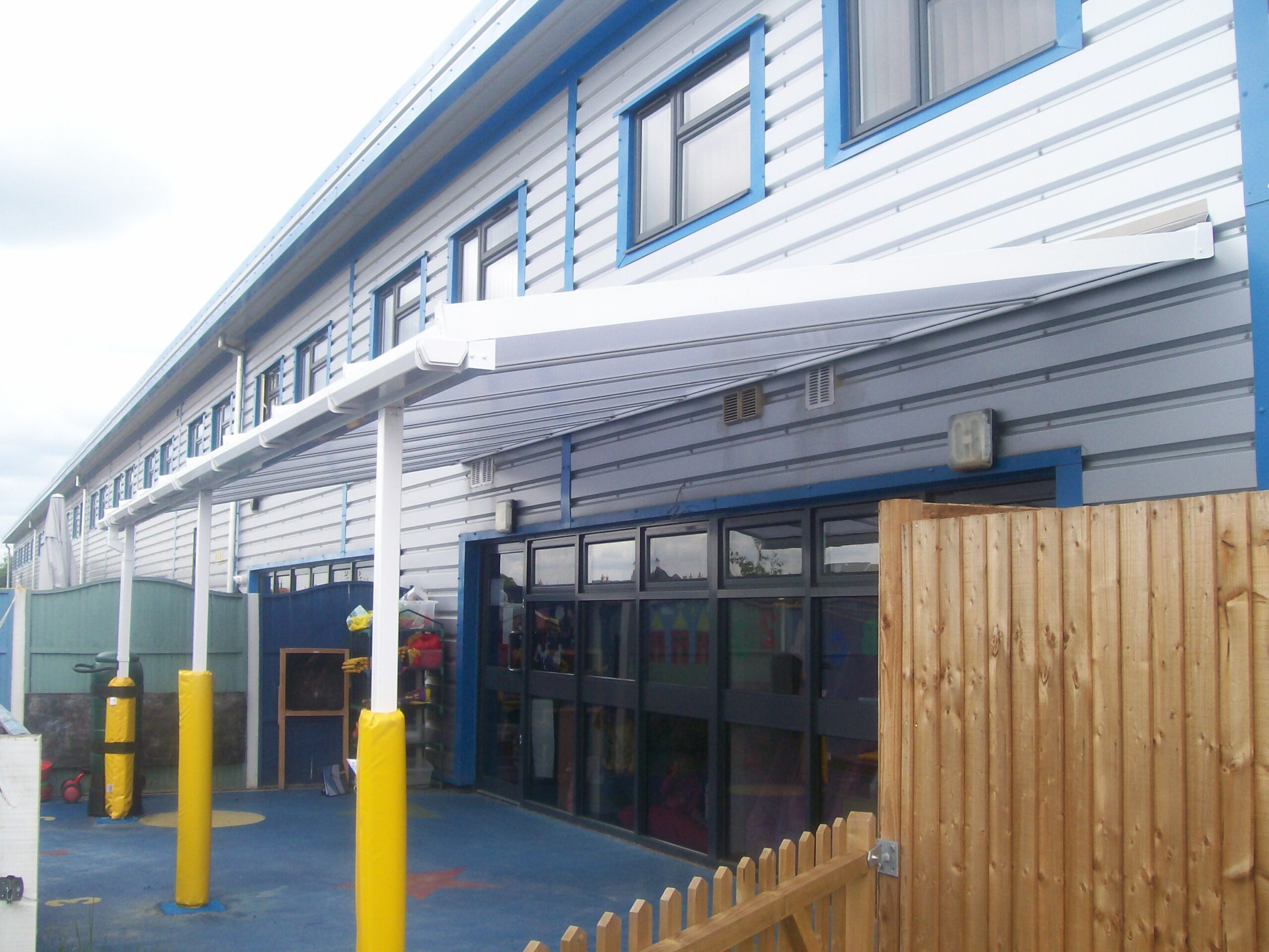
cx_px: 634
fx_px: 1320
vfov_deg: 39.7
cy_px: 476
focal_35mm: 36
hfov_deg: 51.4
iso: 80
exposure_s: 1/494
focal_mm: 6
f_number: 2.7
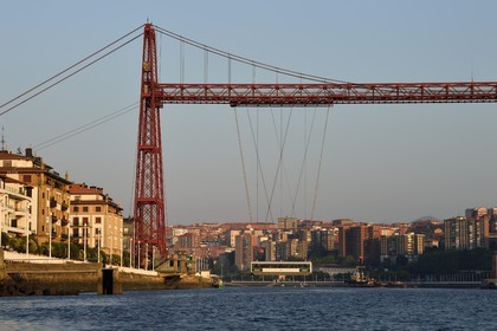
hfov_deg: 16.8
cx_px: 248
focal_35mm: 122
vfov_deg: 11.2
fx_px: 1684
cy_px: 166
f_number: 7.1
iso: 200
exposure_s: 1/500
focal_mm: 122
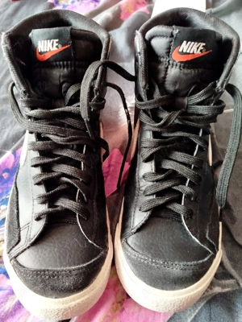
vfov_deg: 71.6
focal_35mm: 24
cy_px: 161
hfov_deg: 56.8
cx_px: 121
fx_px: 224
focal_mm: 5.31
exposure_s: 1/20
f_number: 1.7
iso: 320
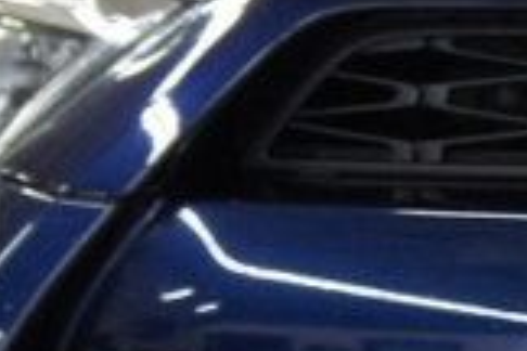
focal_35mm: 209
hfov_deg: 9.1
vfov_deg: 6.5
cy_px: 411
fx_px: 3059
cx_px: 1132
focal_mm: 22
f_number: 4
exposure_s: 1/80
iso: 800
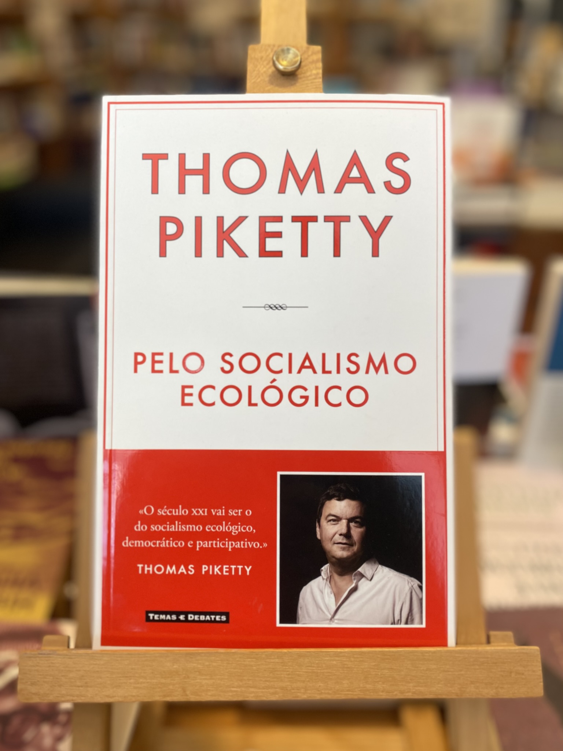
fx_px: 564
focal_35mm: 26
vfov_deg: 67.3
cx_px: 282
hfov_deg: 53.1
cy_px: 376
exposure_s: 1/100
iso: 80
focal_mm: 4.25
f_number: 1.8
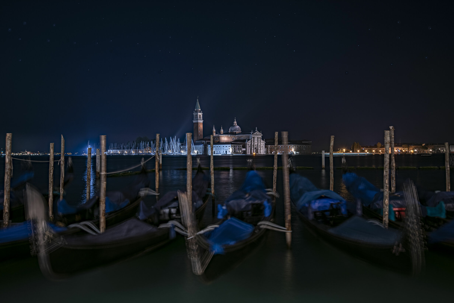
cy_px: 152
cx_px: 227
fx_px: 391
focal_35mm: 31
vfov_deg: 42.4
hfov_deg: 60.3
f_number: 16
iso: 100
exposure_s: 20
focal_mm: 31
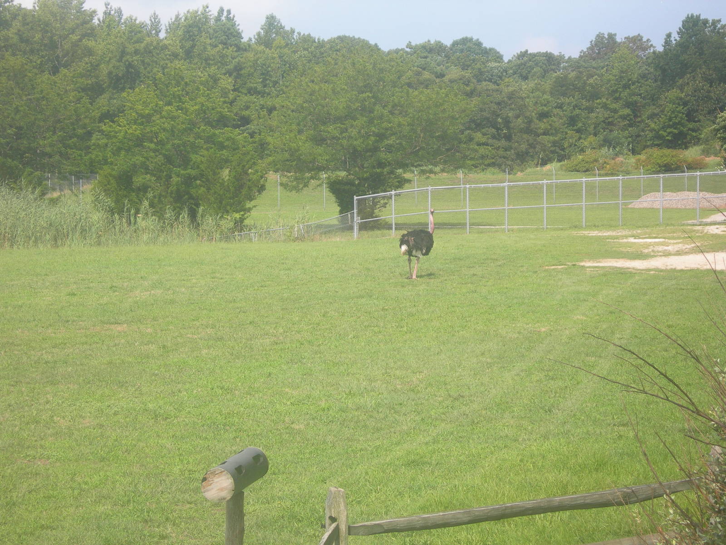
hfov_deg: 17.3
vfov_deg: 13.0
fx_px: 2391
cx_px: 363
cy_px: 272
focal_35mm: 114
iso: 50
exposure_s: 1/242
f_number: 4.9
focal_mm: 23.4
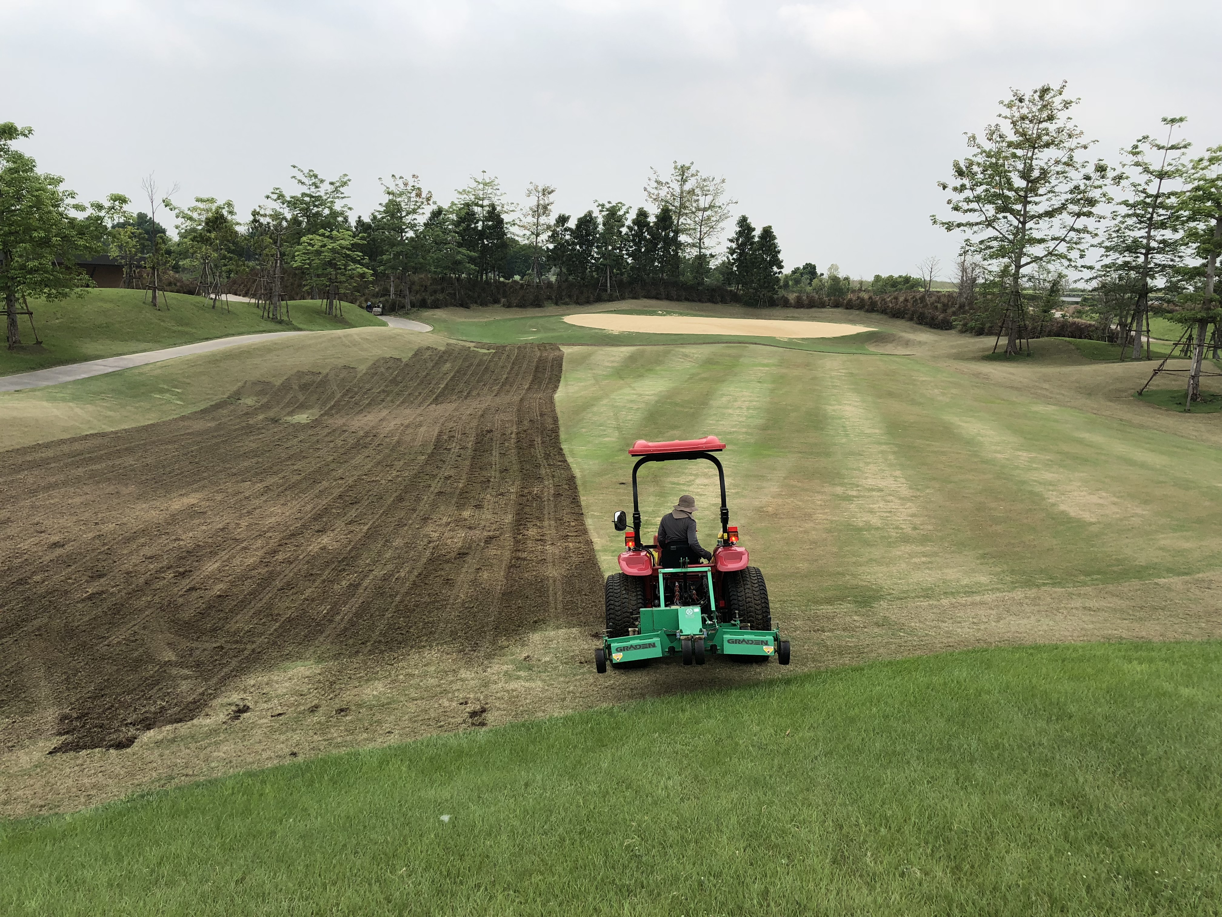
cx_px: 611
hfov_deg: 63.4
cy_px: 458
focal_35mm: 28
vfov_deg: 49.7
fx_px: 988
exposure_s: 1/2088
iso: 20
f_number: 1.8
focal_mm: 4
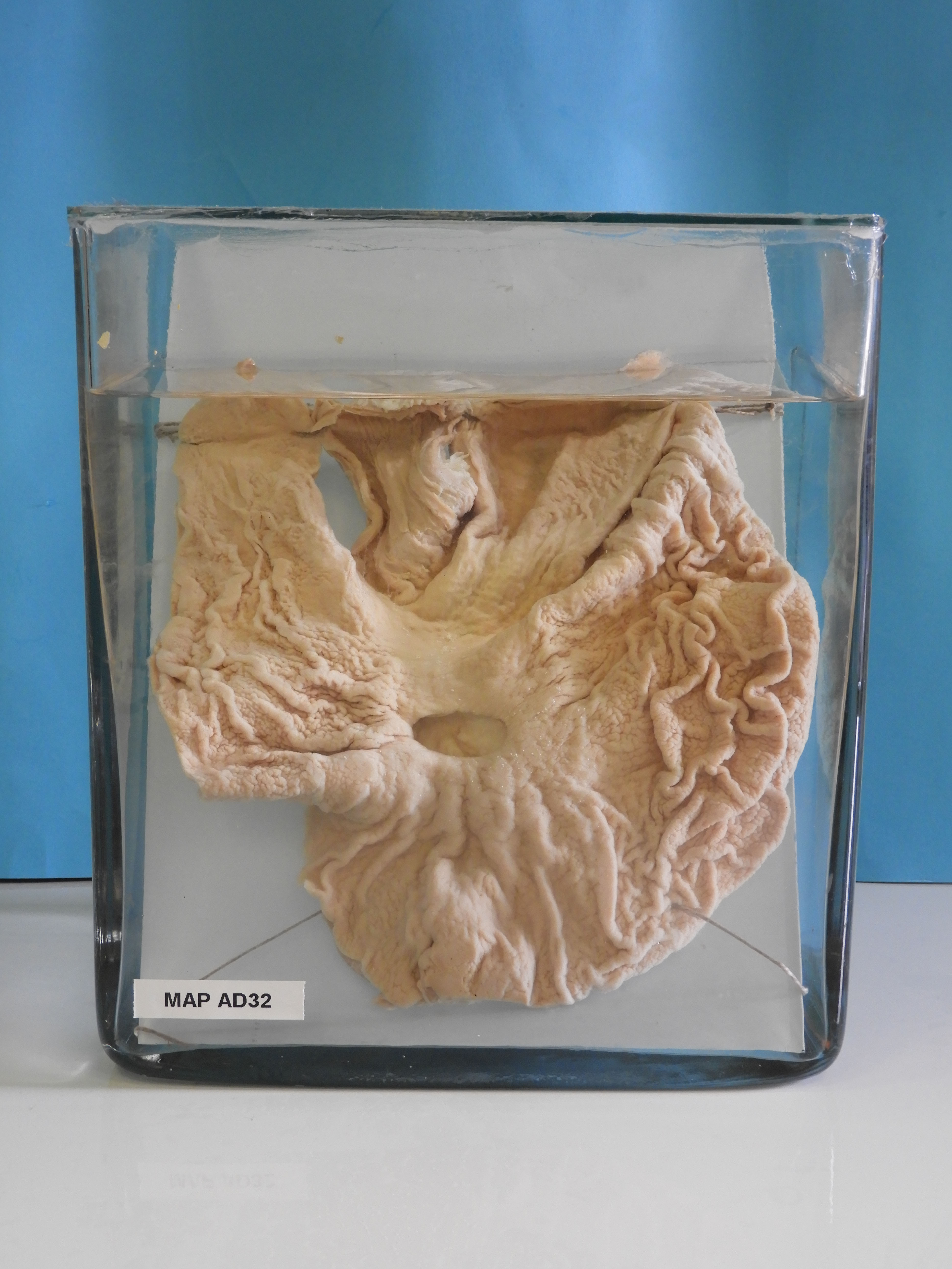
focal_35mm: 60
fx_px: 2200
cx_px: 476
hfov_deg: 24.4
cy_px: 634
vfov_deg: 32.2
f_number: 4.2
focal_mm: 10.7
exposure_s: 1/30
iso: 320
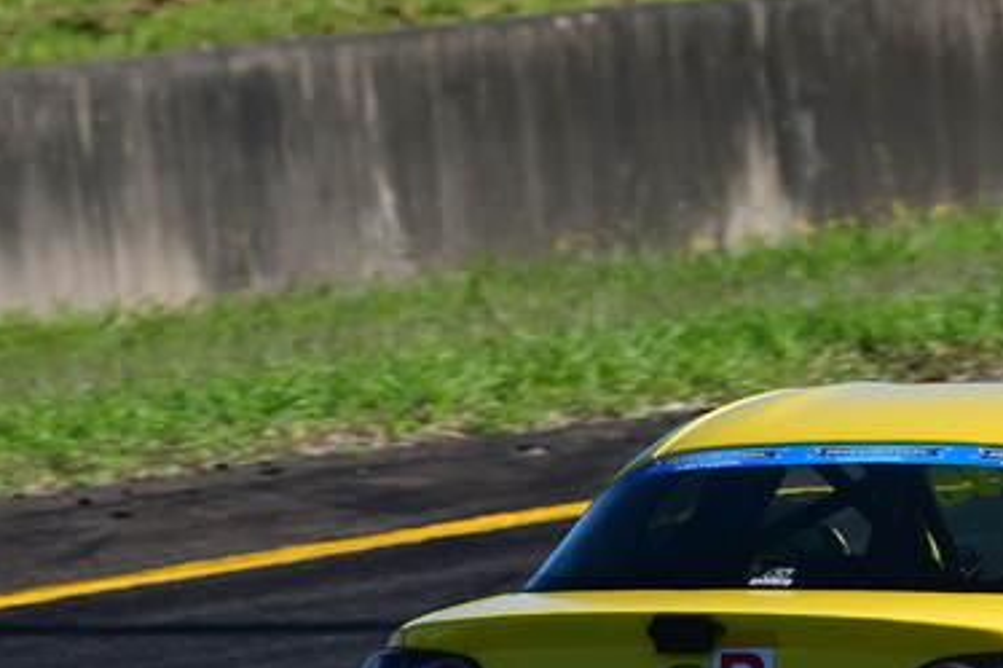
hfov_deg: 1.5
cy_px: 664
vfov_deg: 1.0
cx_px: 1022
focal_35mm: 1348
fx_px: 37538
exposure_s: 1/640
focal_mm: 420
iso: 500
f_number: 13
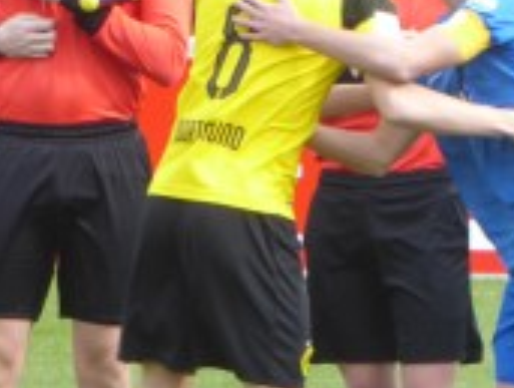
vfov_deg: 1.2
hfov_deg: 1.6
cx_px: 277
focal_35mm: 1222
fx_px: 18183
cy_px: 180
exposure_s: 1/100
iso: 100
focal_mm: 83.4
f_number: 6
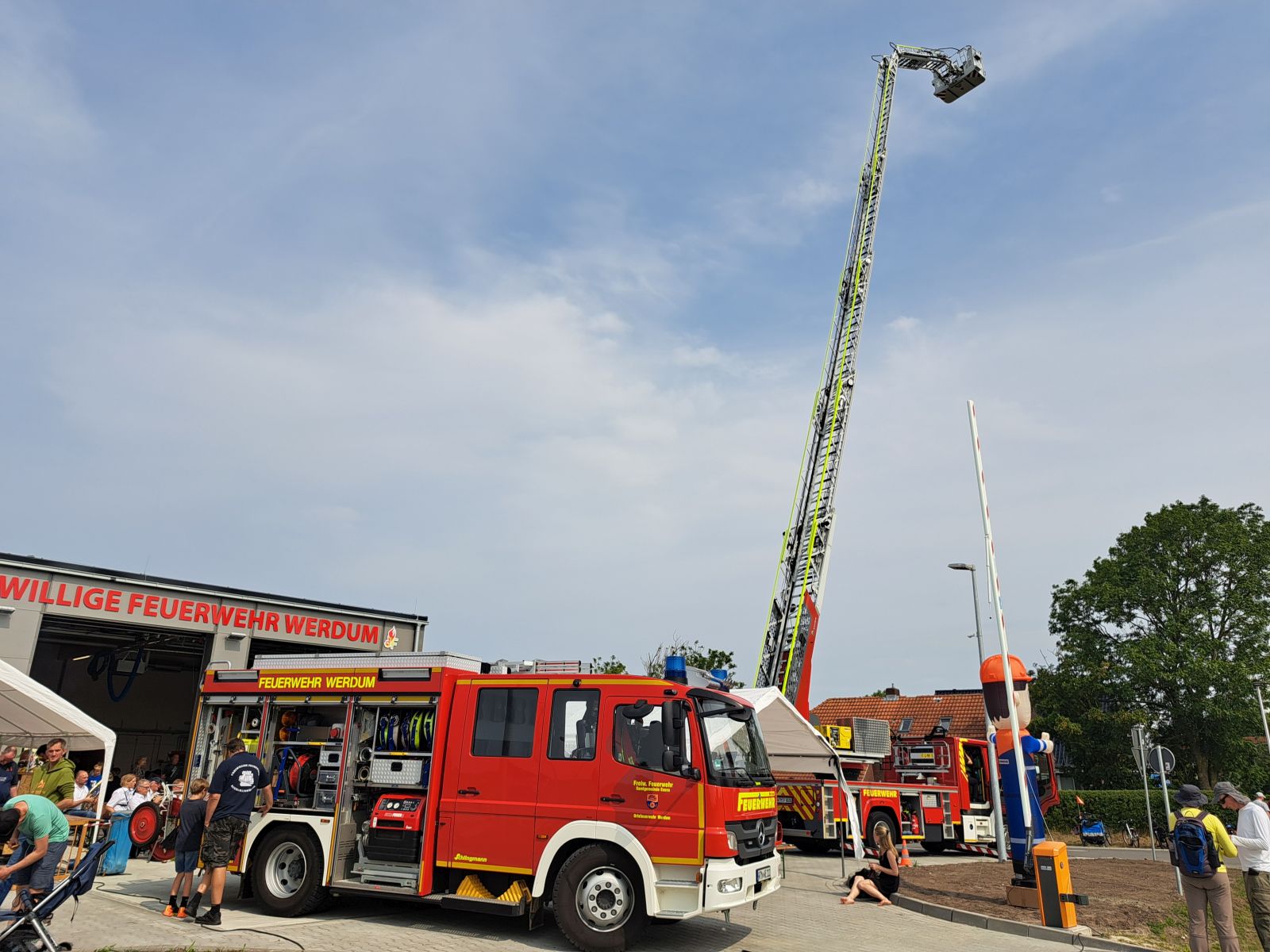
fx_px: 881
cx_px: 635
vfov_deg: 56.8
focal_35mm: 24
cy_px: 476
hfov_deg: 71.6
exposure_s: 1/1597
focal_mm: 5.23
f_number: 1.8
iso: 50
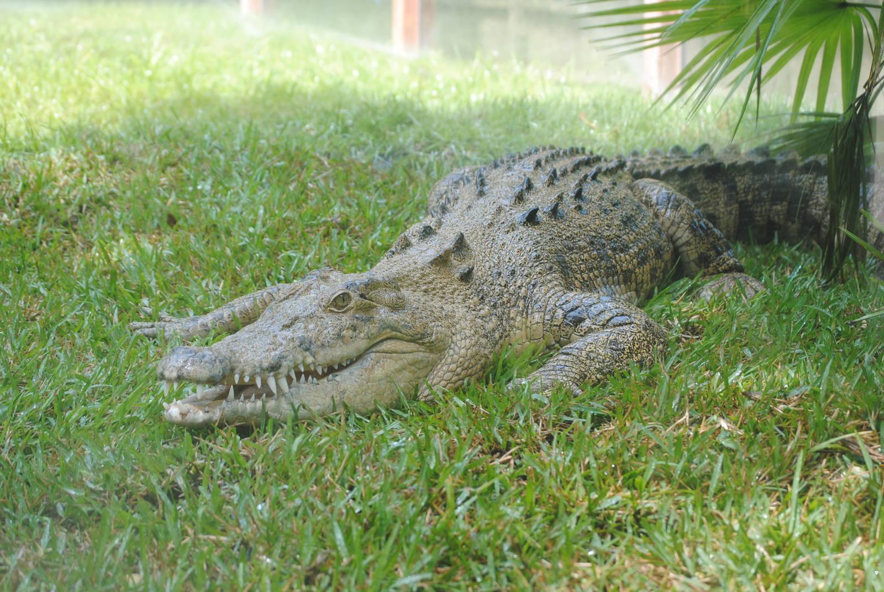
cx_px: 442
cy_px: 296
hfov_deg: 24.6
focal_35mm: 82
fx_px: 2028
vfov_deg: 16.6
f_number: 5.6
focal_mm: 55
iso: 200
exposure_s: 1/100
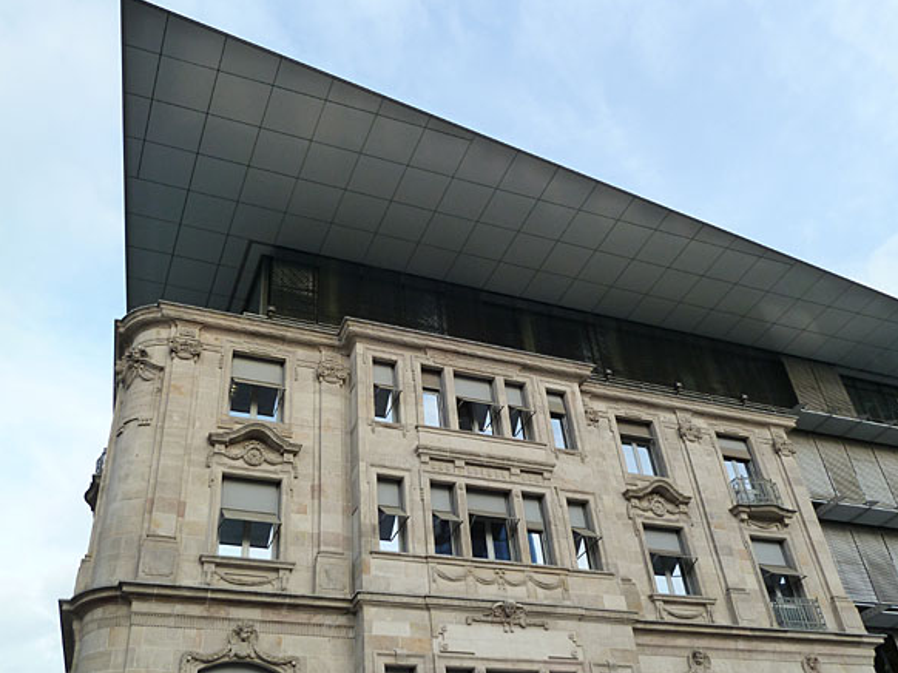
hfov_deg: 55.4
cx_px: 449
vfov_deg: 42.9
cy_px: 332
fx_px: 856
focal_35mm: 33
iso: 125
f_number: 4
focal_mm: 5.3
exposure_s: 1/125
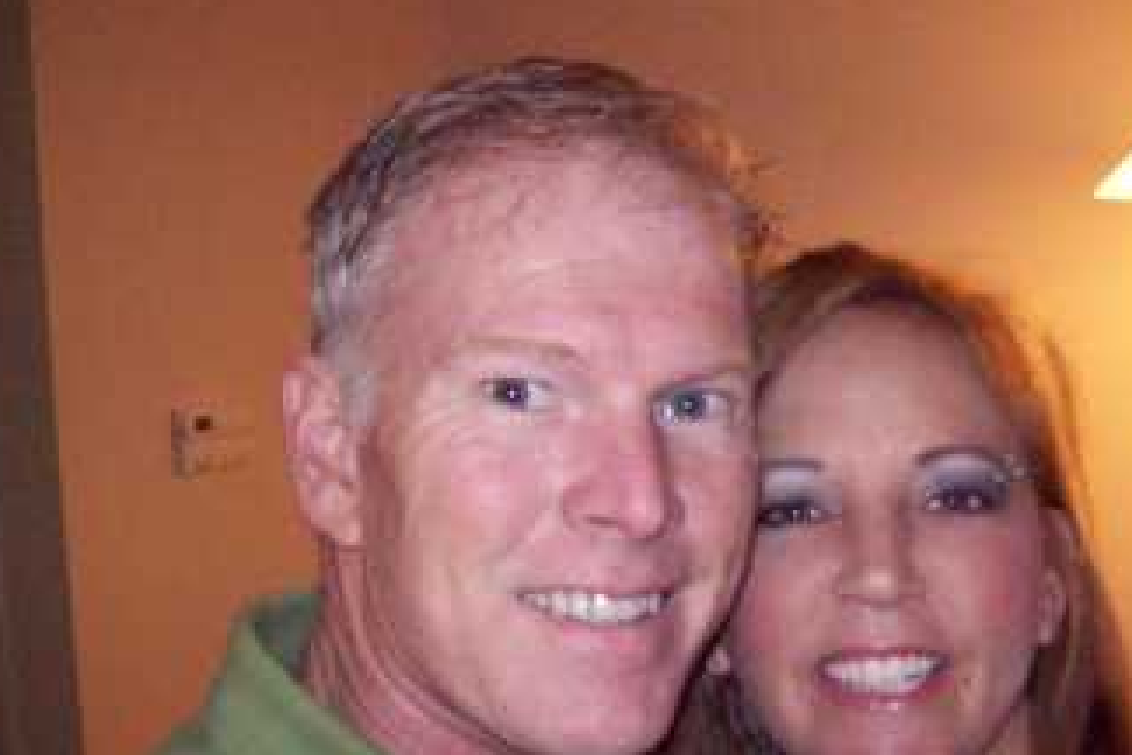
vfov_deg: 25.9
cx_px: 734
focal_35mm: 52
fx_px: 1635
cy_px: 456
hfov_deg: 37.9
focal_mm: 6
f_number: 2.7
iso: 800
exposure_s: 1/128
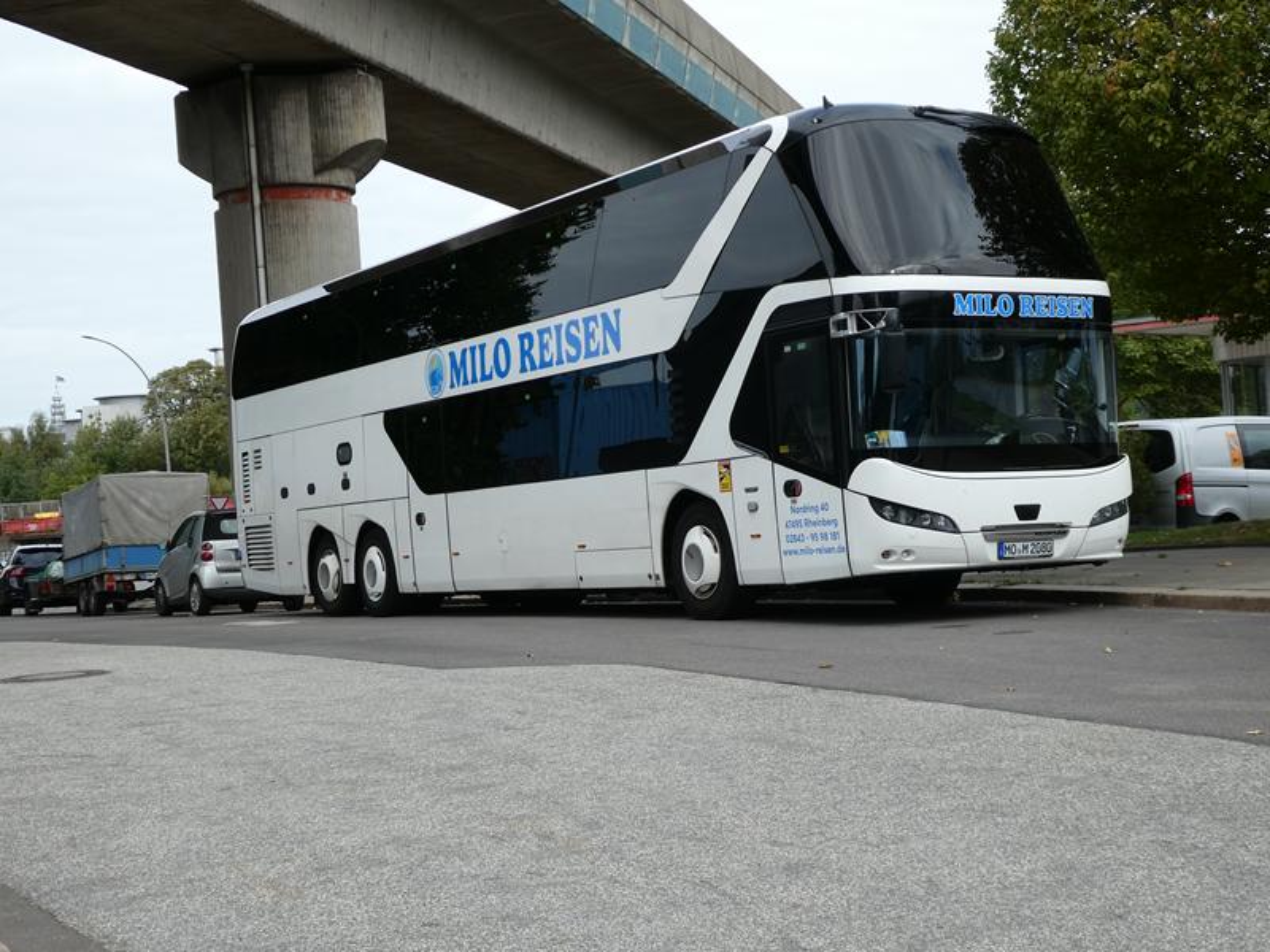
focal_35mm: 54
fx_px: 1981
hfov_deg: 35.5
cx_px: 635
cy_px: 476
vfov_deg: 27.0
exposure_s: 1/320
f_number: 4.1
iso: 80
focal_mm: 9.6
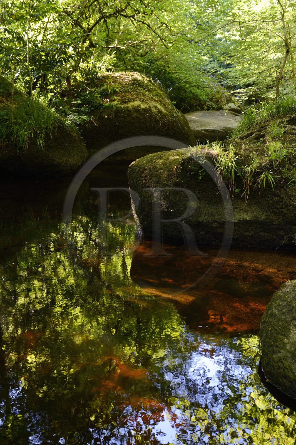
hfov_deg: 35.0
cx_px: 148
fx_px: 469
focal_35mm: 38
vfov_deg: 50.7
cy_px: 222
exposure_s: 1/50
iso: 800
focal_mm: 38
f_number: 5
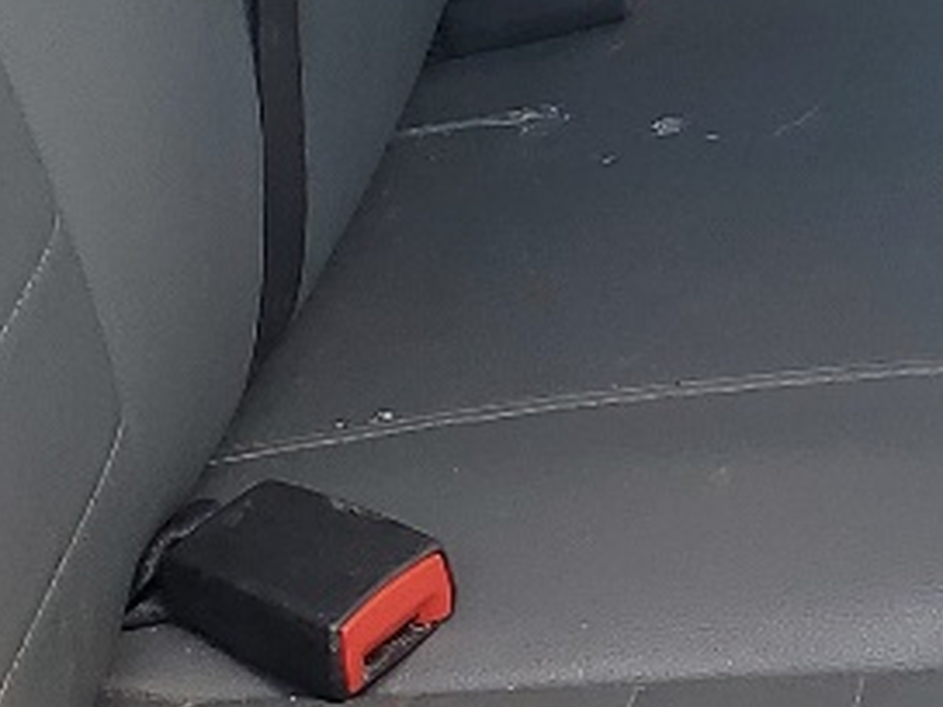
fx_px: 4168
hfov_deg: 12.7
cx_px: 957
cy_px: -114
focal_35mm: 153
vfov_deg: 9.6
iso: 50
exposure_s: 1/370
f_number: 1.5
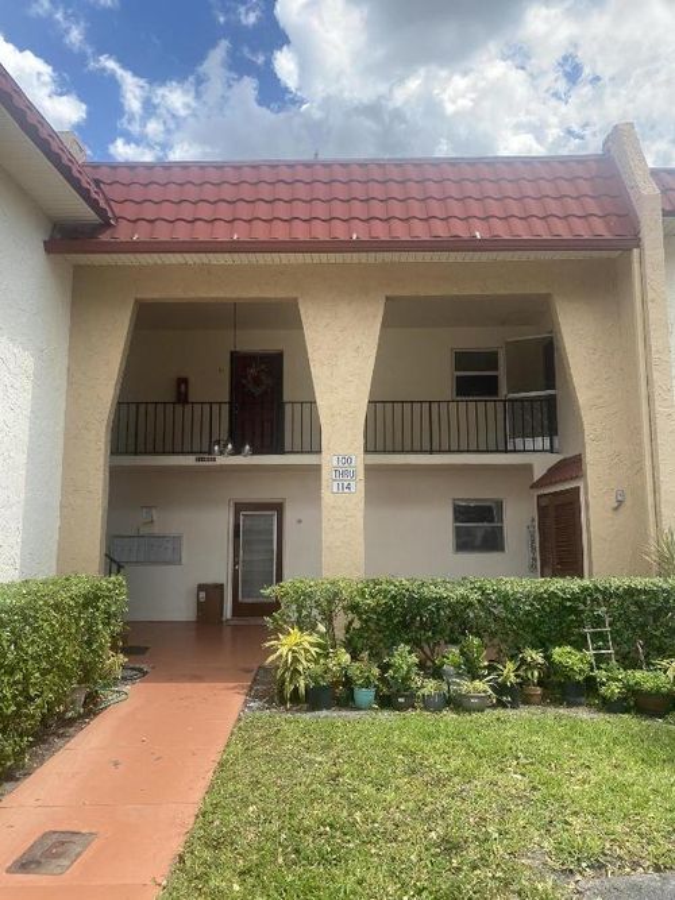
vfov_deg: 67.3
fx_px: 676
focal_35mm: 26
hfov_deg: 53.0
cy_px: 450
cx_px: 338
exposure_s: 1/1429
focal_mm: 4.25
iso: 32
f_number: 1.8
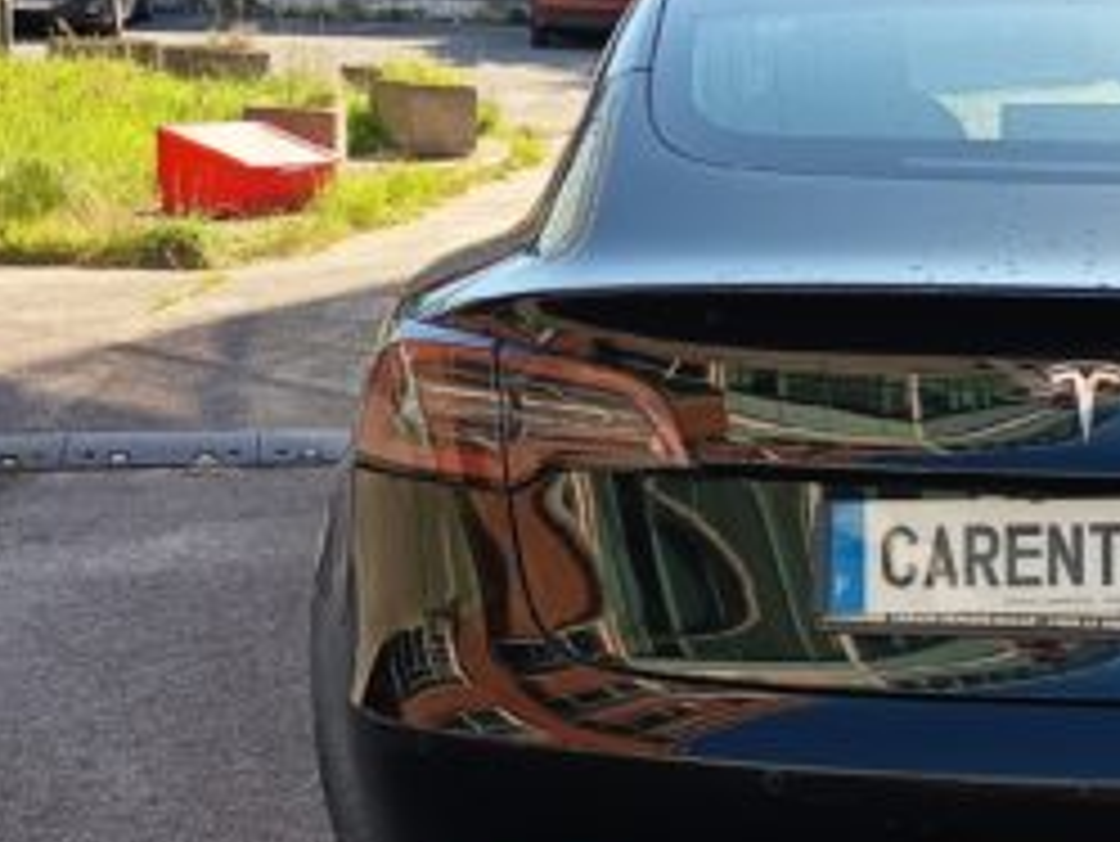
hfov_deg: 25.5
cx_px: 994
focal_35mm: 74
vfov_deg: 19.9
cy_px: 482
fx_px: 2395
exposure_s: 1/192
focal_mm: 5.27
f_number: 1.7
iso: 50
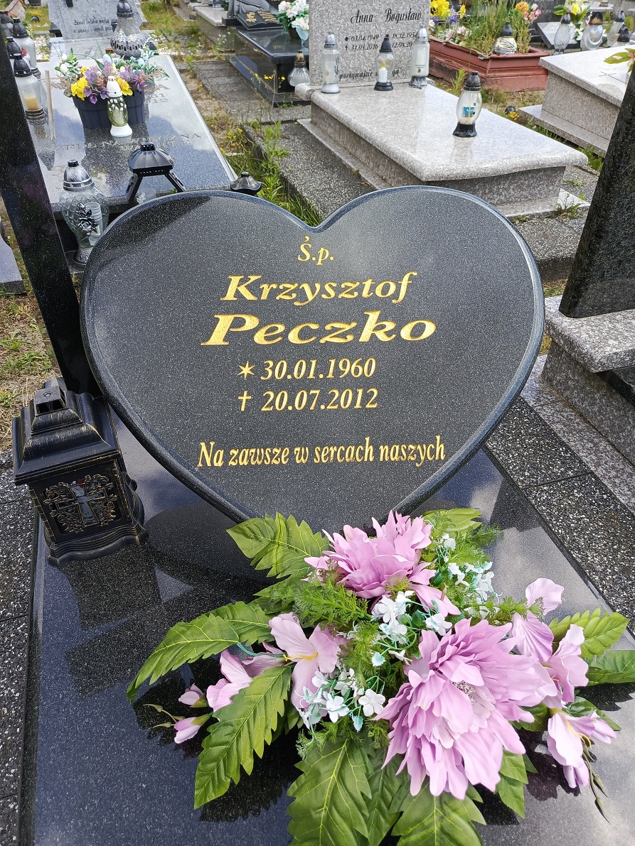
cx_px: 318
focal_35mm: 24
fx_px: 587
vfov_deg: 71.6
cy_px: 423
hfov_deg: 56.8
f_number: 1.75
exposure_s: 1/200
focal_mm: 5.25
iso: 66
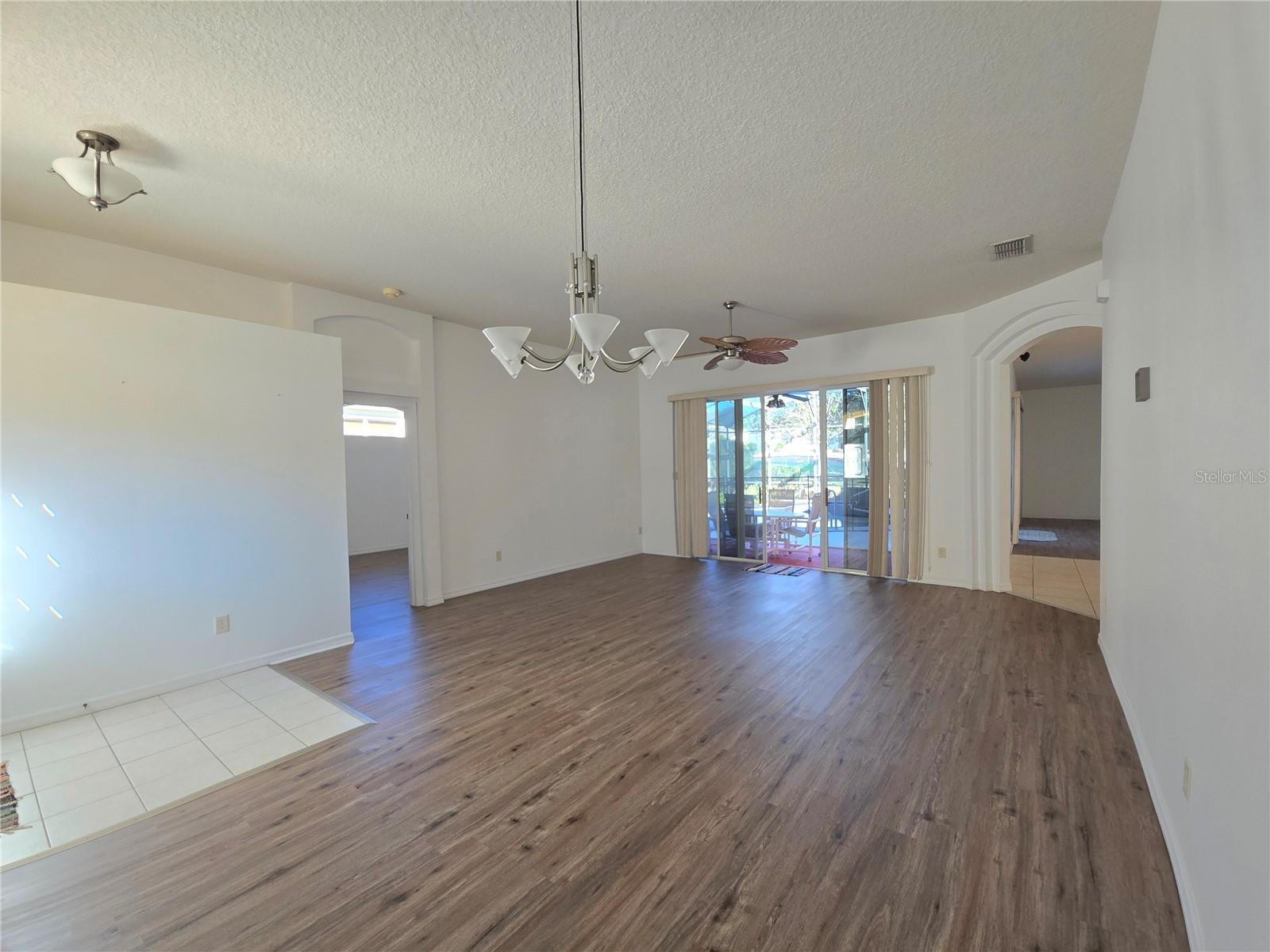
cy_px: 476
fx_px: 477
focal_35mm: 13
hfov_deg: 106.2
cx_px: 635
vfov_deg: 89.9
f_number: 2.2
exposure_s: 1/60.2
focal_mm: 2.2
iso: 64
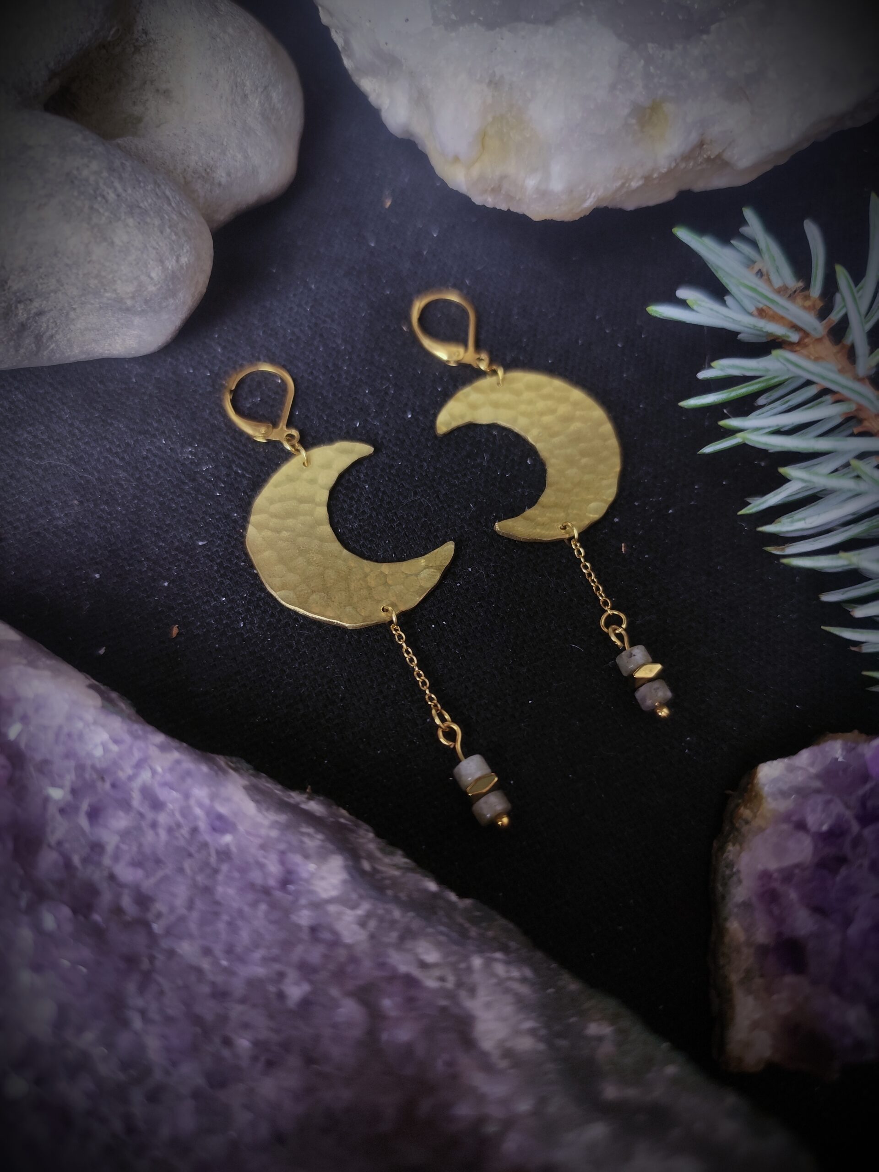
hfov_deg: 58.9
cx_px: 440
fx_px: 779
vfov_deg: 73.9
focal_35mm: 23
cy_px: 586
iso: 400
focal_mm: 6.19
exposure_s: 1/50
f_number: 1.65
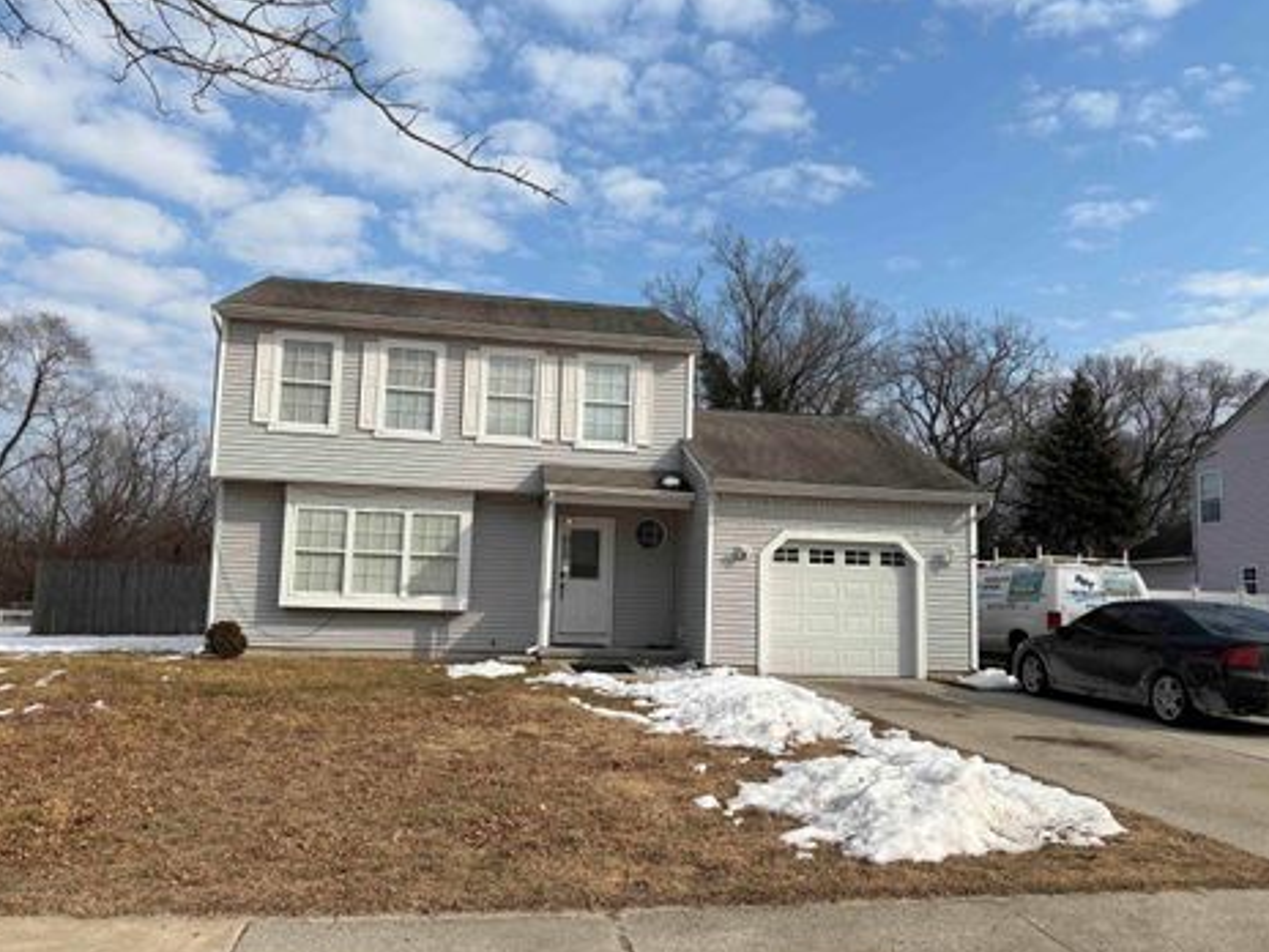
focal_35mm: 28
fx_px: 1026
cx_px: 621
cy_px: 488
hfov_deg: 63.4
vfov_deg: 49.7
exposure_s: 1/4082
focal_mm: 5.96
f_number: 1.6
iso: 50
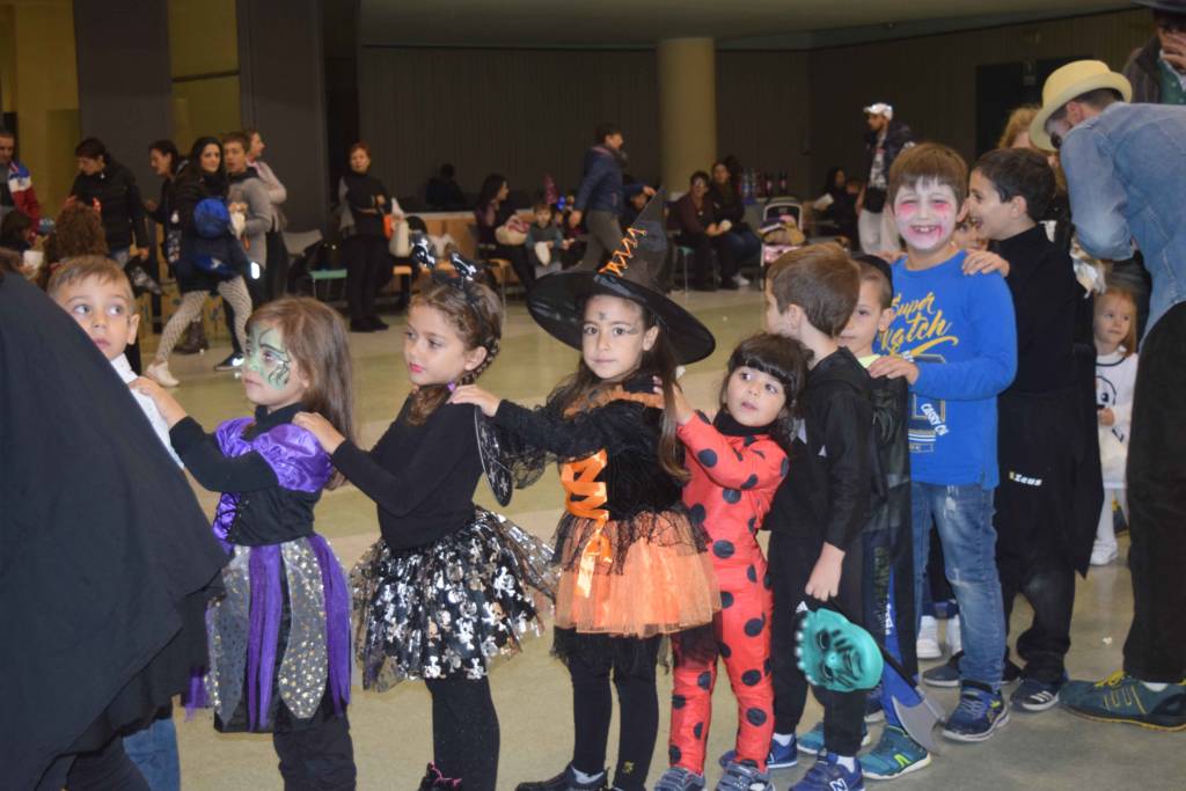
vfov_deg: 25.8
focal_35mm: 52
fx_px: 1730
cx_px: 593
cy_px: 396
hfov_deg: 37.8
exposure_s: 1/60
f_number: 4.5
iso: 1100
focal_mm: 35
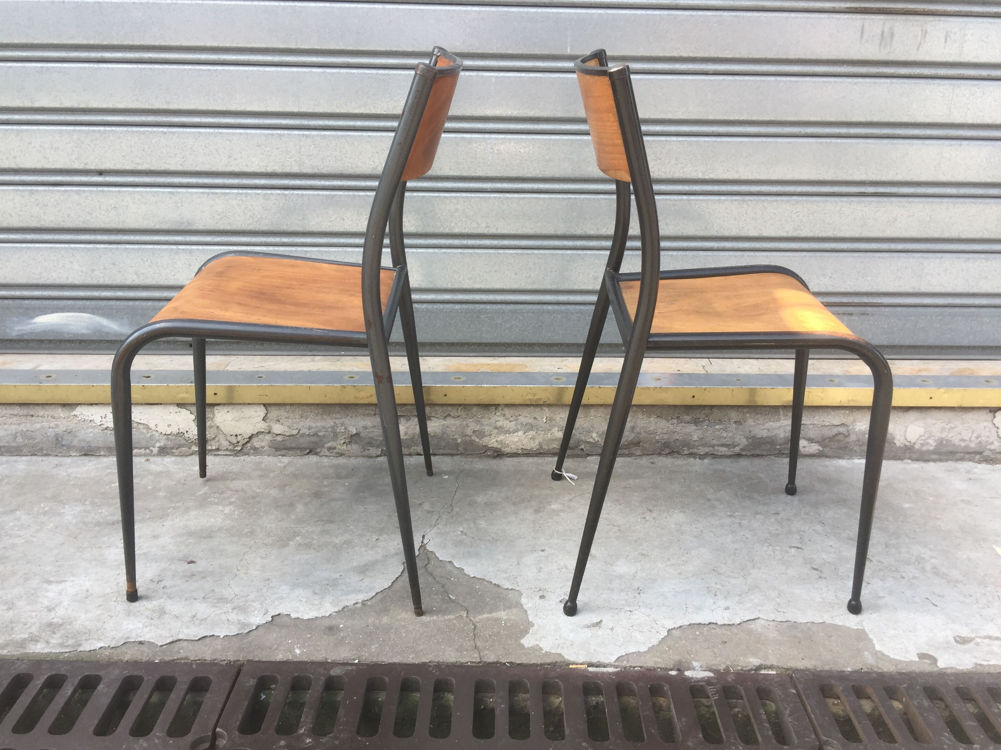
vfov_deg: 46.8
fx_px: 867
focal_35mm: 30
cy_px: 366
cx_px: 488
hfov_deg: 60.0
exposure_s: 1/302
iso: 32
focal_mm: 4.15
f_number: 2.2
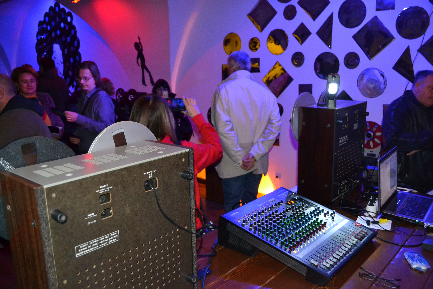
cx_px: 216
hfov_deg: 57.2
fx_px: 397
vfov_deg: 40.0
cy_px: 144
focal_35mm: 33
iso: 3200
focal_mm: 22
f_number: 3.8
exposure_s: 1/60
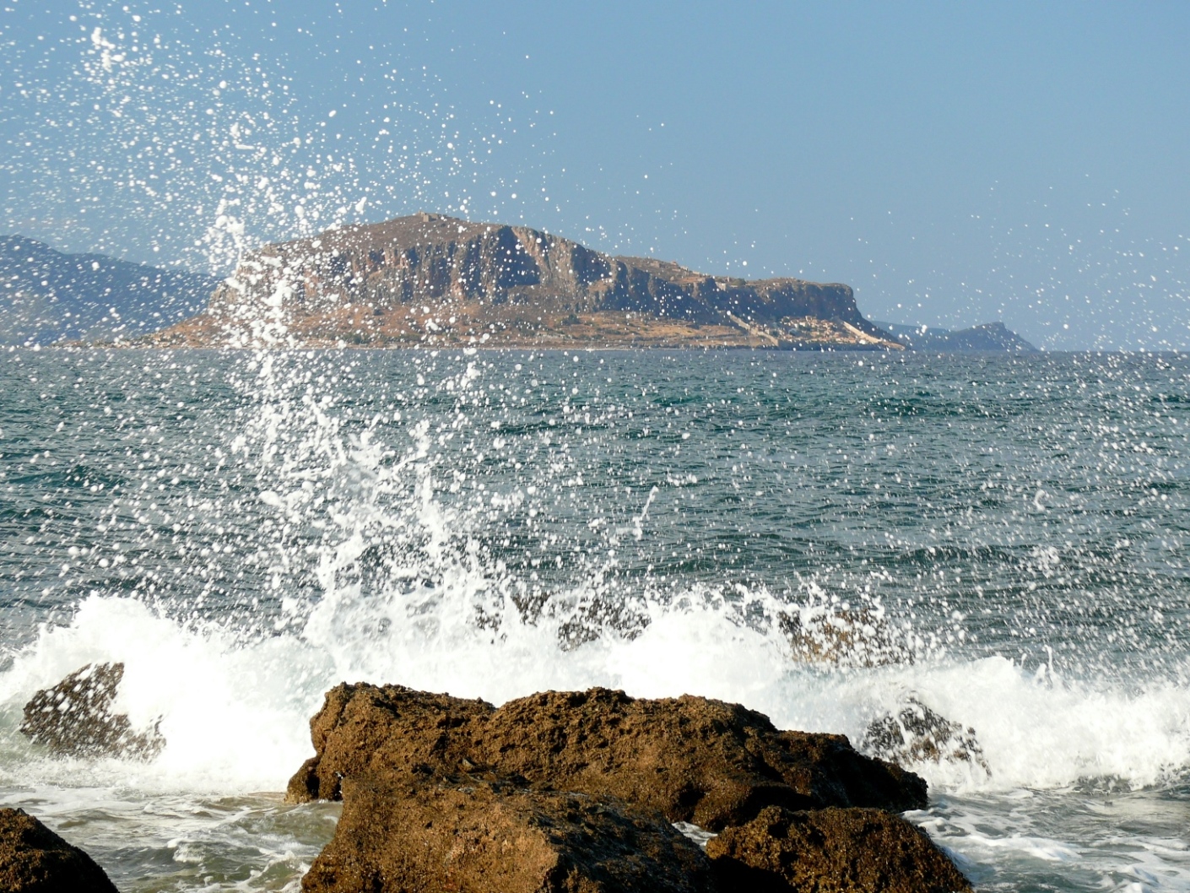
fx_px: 3679
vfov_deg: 13.8
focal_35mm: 107
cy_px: 446
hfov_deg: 18.4
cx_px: 595
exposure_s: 1/250
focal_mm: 20.3
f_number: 4
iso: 100
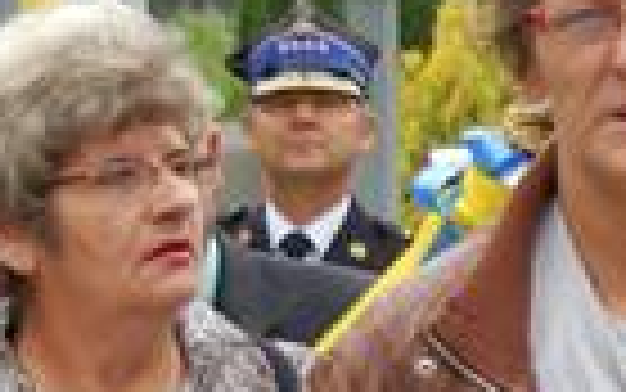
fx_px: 5072
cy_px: 547
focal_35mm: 297
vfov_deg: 4.4
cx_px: 1252
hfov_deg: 6.8
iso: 200
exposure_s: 1/125
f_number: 5.6
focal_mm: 45
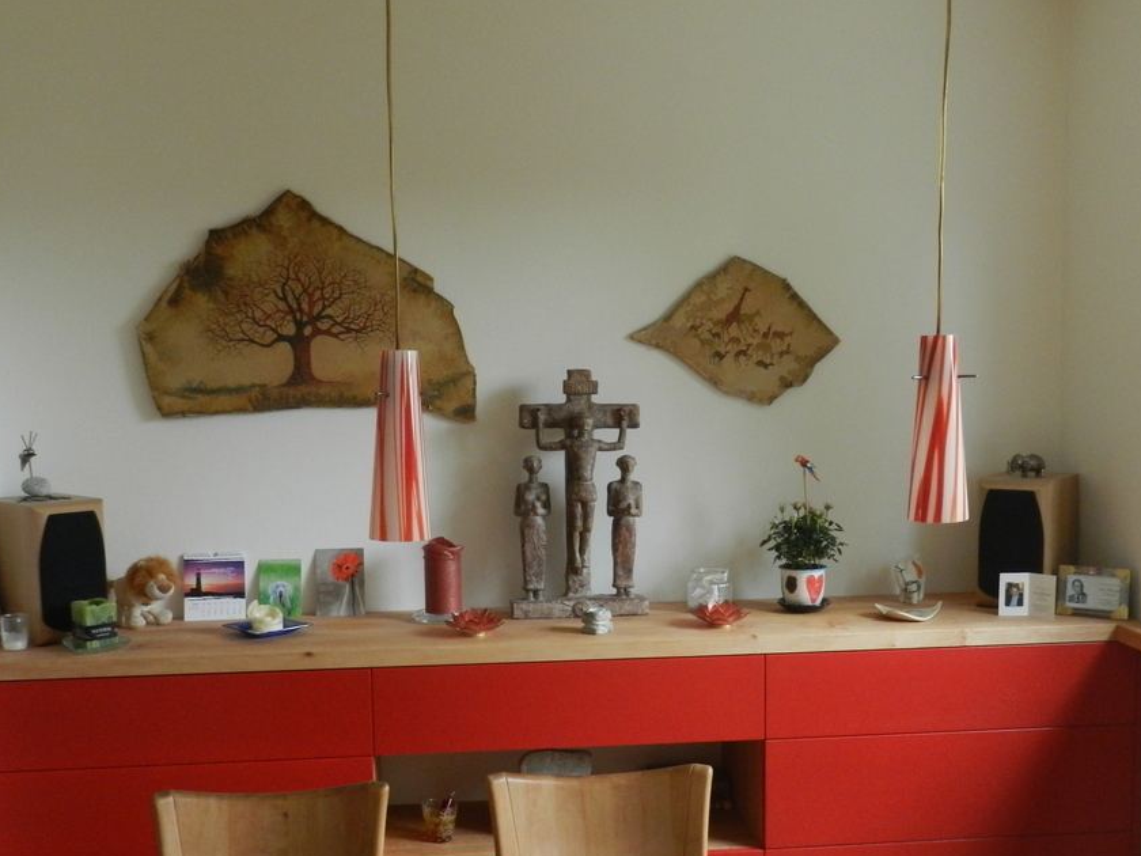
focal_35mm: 39
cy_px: 516
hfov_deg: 47.9
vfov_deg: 36.7
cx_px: 553
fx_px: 1286
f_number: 3.7
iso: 400
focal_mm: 5.6
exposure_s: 1/13
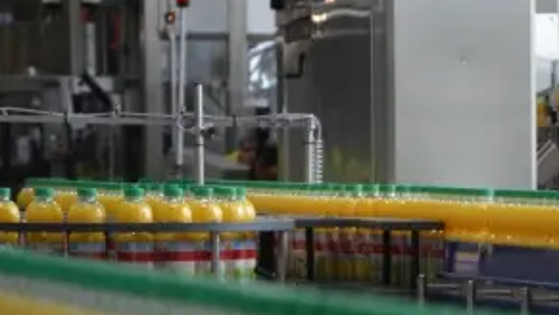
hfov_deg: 6.2
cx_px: 626
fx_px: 5146
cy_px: 280
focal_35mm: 347
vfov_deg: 3.5
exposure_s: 1/60
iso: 640
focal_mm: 92
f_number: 5.6
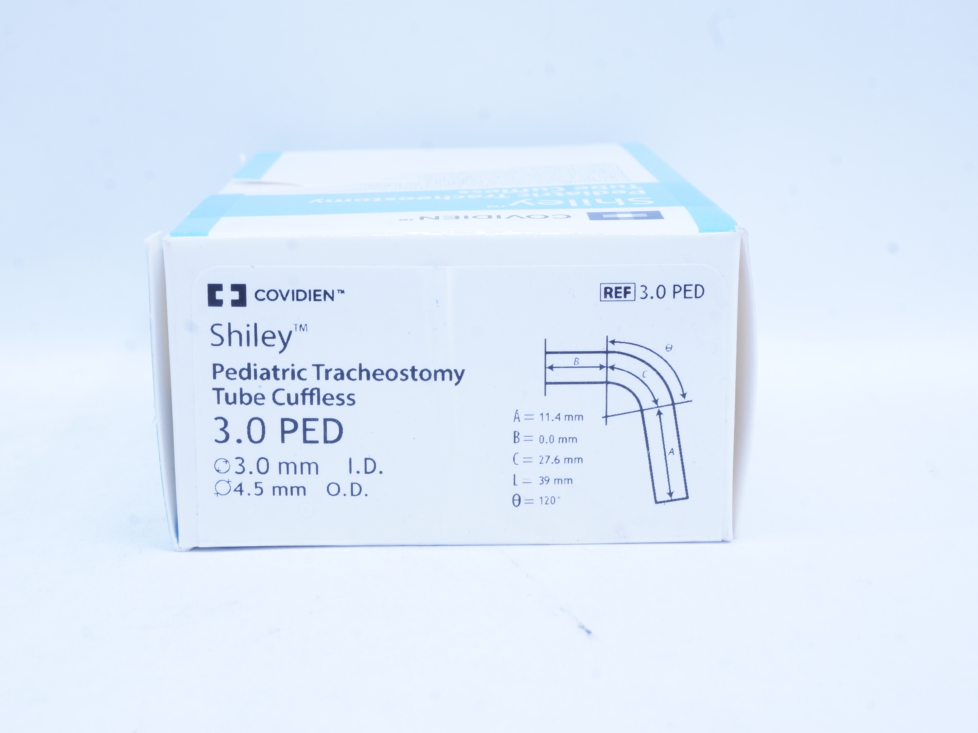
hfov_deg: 32.7
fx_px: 1667
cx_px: 450
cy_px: 366
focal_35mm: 59
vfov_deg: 24.8
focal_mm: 36
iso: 400
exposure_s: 1/10
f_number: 16
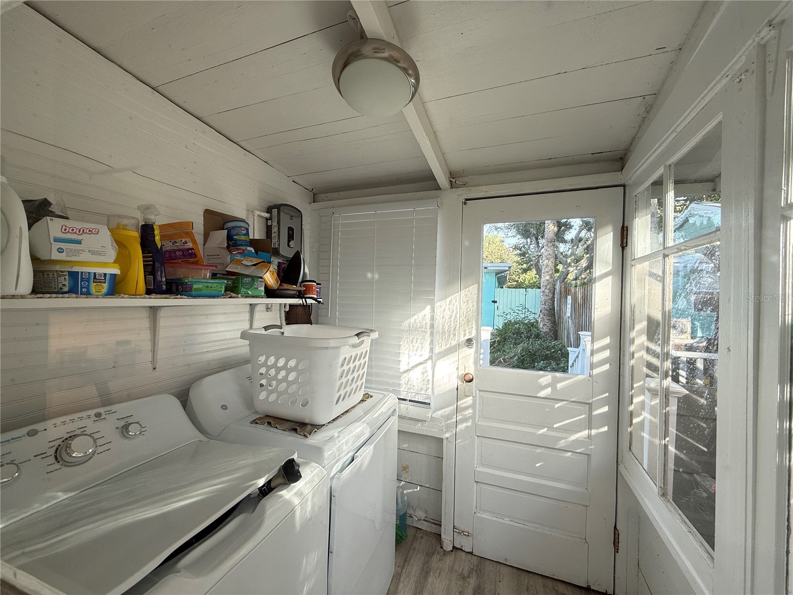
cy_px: 298
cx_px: 396
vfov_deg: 85.7
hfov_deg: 102.1
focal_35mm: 14
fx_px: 321
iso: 50
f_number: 2.2
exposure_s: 1/99
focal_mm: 2.22
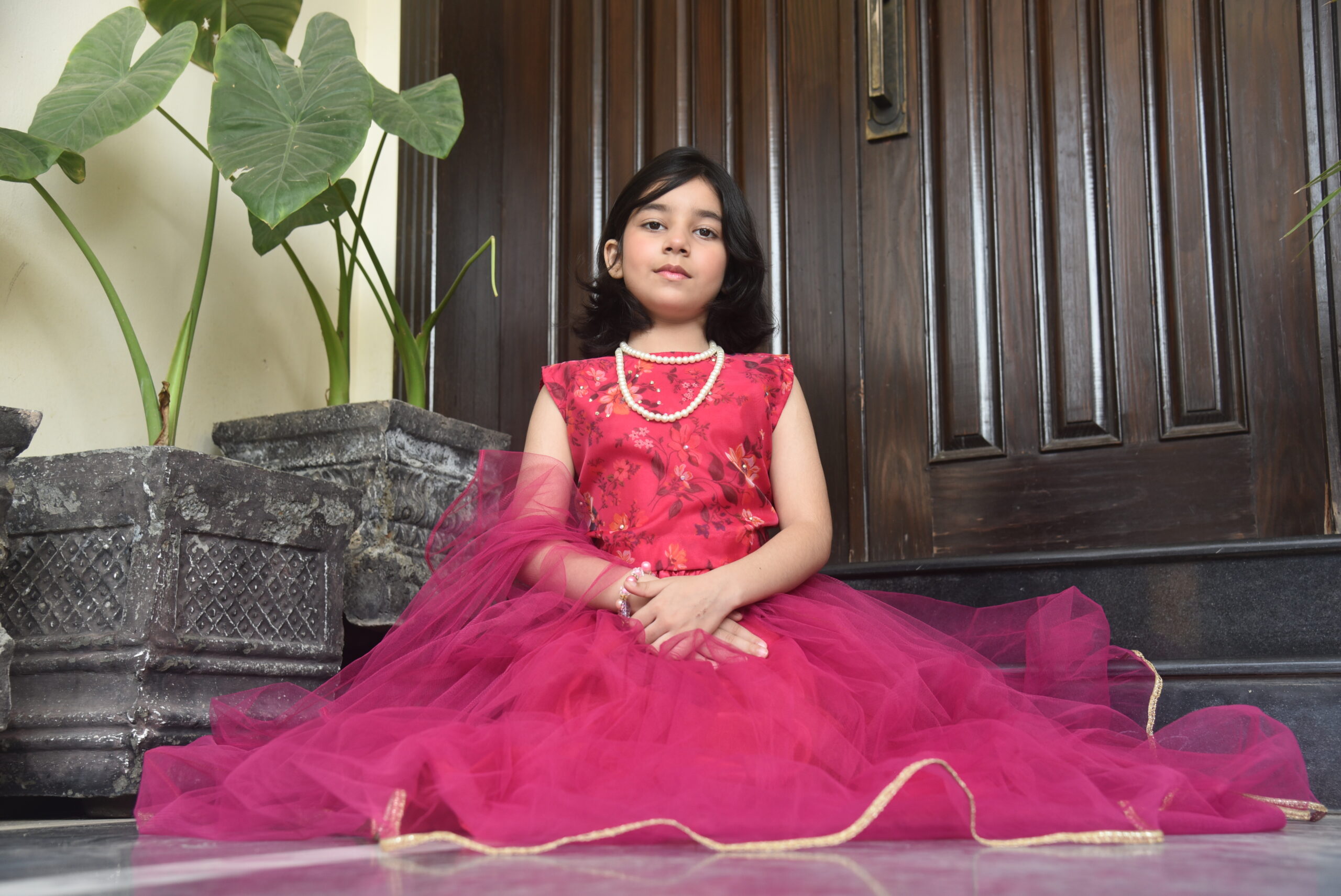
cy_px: 448
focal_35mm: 44
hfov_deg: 44.5
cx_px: 670
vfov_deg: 30.5
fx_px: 1640
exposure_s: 1/100
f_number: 5
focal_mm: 44
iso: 400
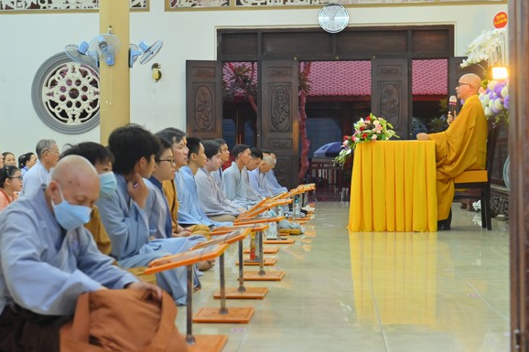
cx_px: 247
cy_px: 171
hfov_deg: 31.9
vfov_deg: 21.6
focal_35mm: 63
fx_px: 925
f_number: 4.5
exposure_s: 1/60
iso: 2500
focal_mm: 56
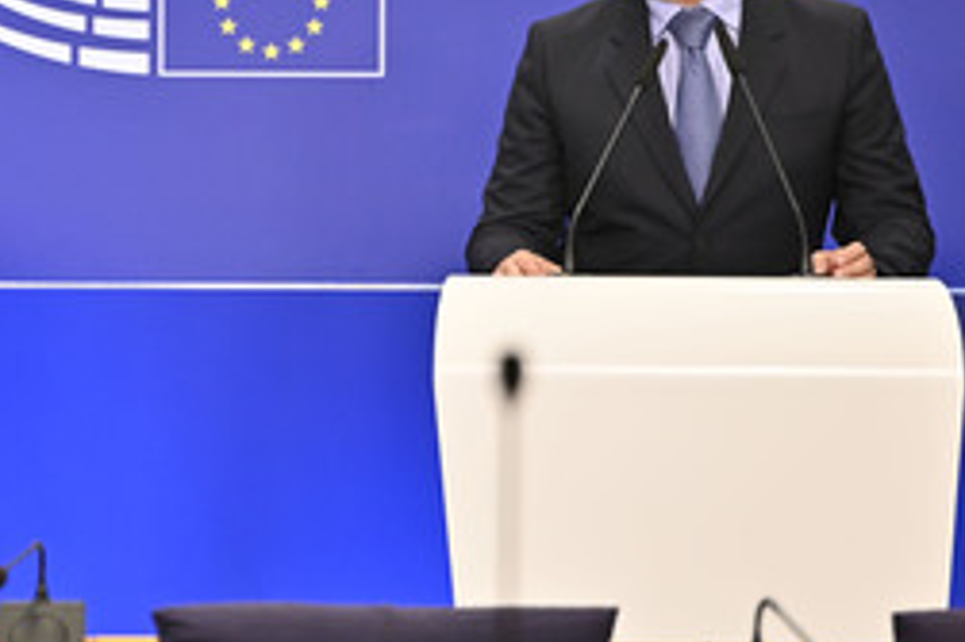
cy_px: 127
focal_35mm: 341
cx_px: 113
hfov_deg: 6.0
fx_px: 9134
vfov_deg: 4.0
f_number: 2.8
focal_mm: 190
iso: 1000
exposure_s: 1/320
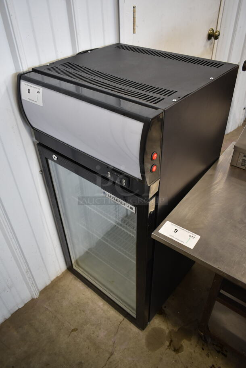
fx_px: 276
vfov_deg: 67.3
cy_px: 184
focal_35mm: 27
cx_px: 123
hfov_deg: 48.0
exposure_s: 1/30
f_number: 3.5
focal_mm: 18
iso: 500
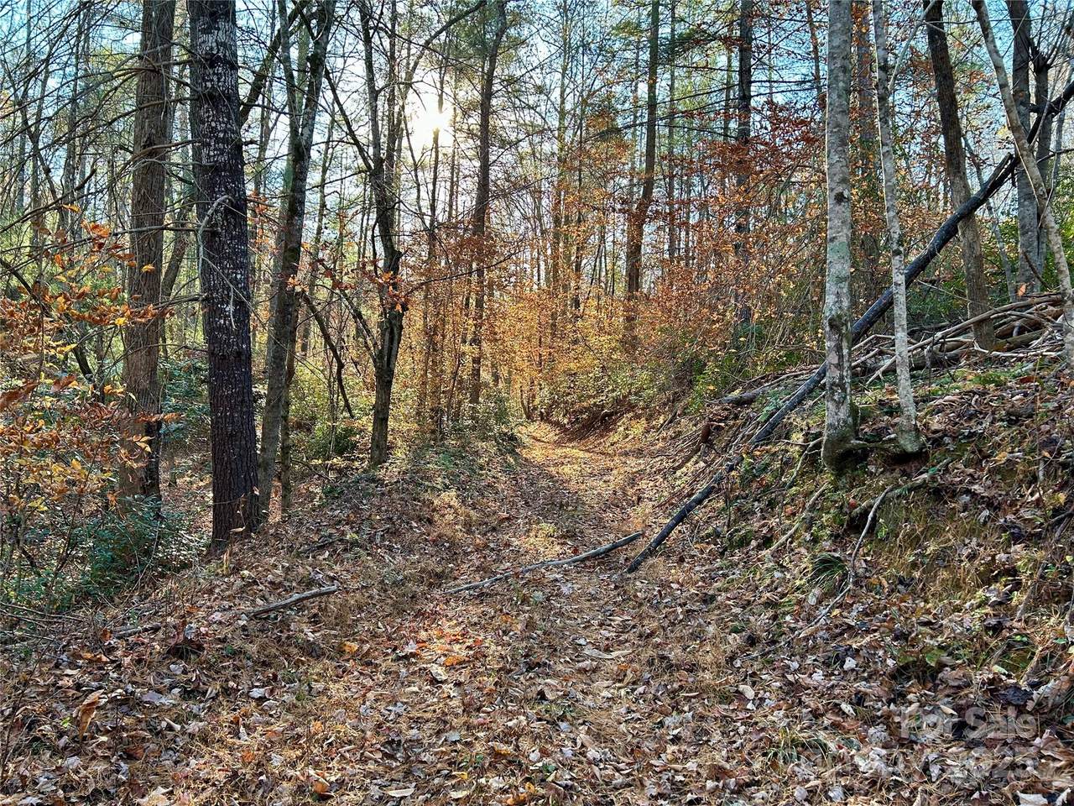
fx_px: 807
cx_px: 537
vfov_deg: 53.1
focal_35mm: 26
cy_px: 403
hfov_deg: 67.3
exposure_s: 1/164
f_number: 1.5
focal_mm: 5.7
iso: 50
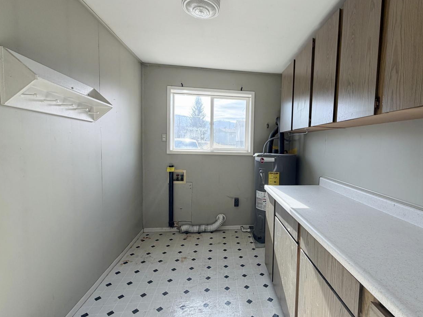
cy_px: 159
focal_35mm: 18
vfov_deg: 71.6
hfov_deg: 86.7
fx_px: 220
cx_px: 252
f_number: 2.2
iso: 64
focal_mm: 2.22
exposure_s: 1/135
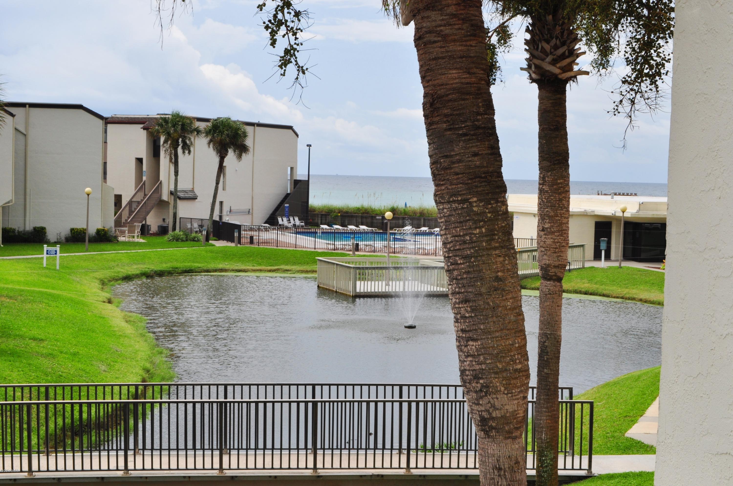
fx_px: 1220
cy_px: 243
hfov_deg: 33.4
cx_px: 366
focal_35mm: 60
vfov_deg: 22.6
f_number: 14
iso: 200
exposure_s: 1/200
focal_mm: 40
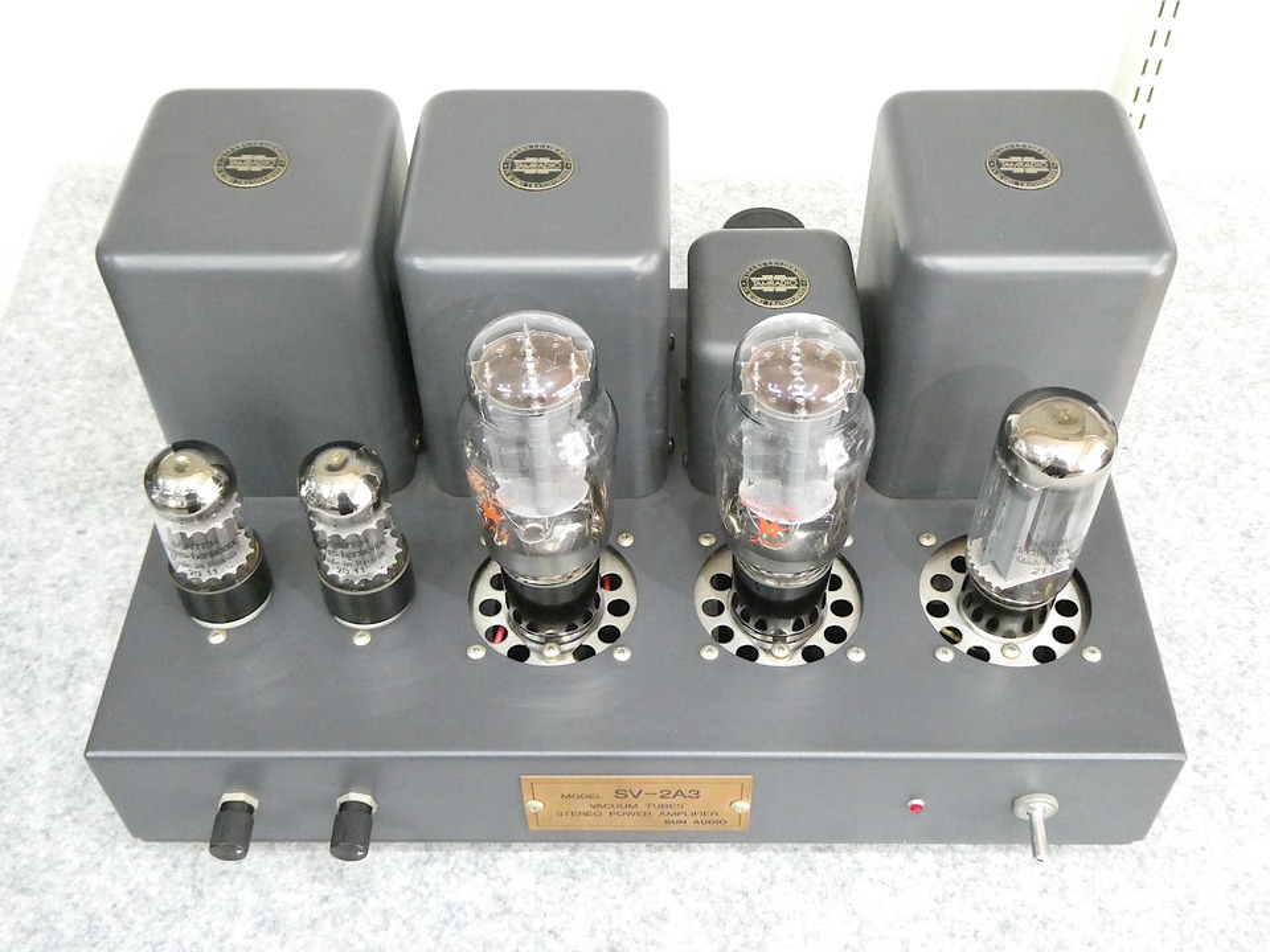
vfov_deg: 38.7
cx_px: 635
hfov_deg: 50.1
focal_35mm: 37
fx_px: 1357
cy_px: 476
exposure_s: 1/40
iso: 1600
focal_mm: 6.7
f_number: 3.7
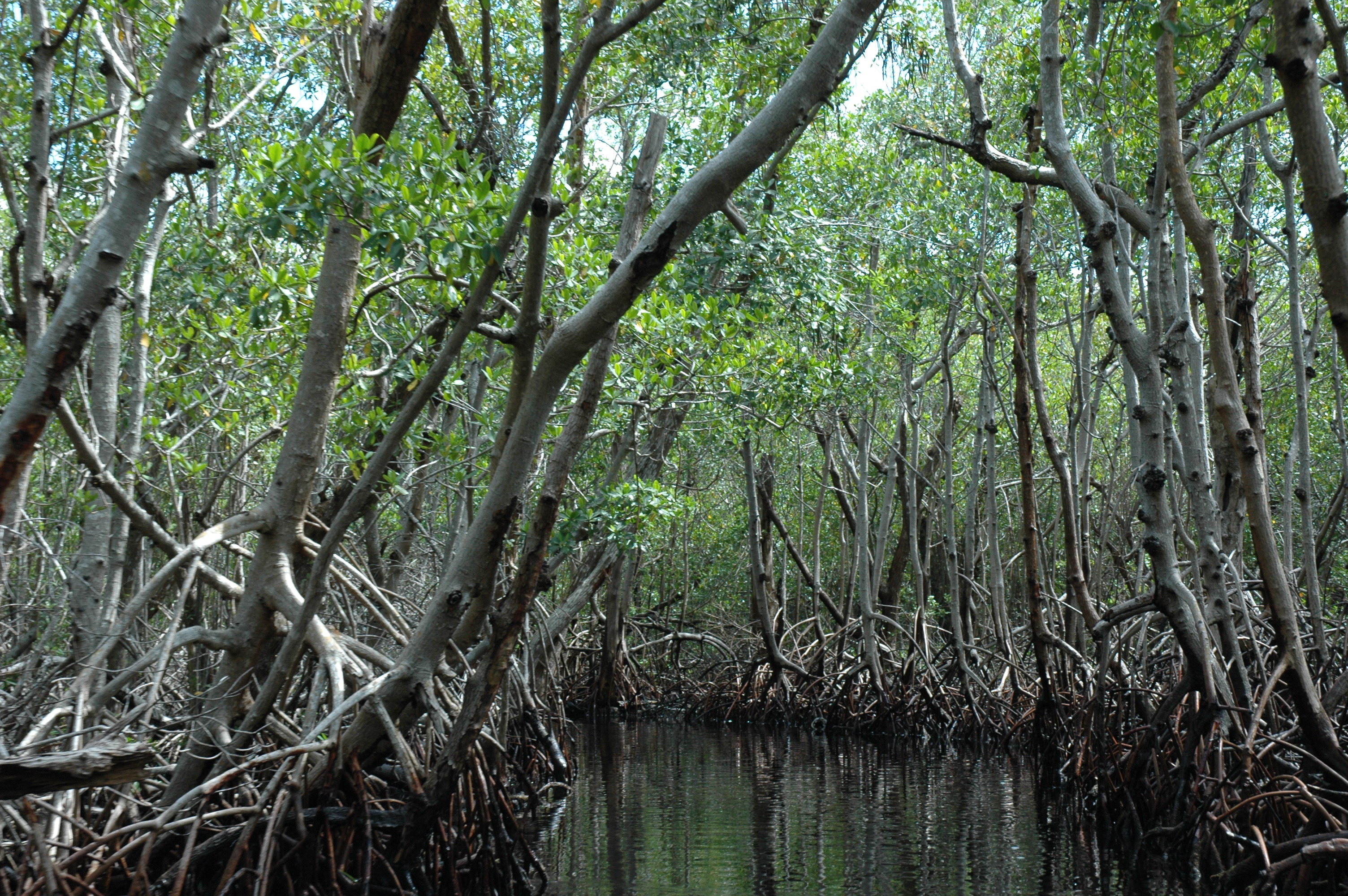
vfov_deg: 23.7
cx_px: 674
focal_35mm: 57
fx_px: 2132
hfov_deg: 35.1
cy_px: 448
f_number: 7.1
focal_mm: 38
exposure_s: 1/200
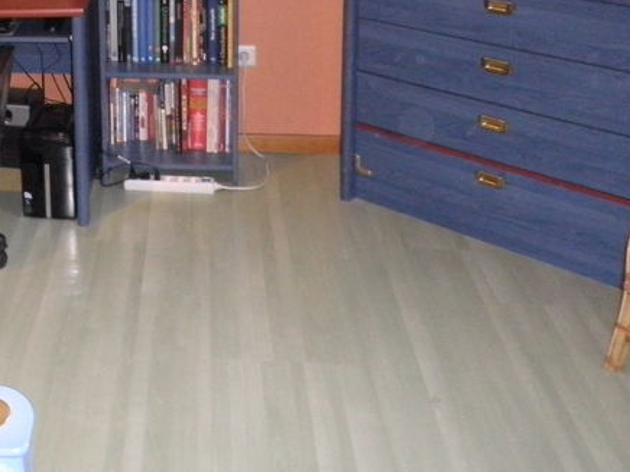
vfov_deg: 24.7
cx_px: 51
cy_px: -52
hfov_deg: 33.0
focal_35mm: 55
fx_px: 1001
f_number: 3.3
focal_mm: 4.3
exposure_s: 1/30
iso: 400
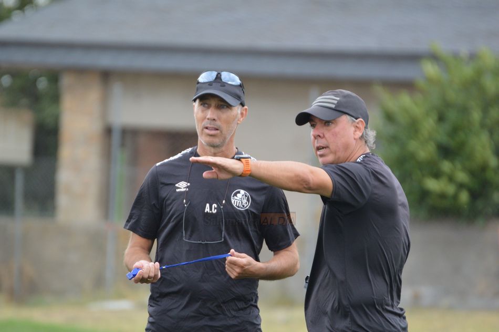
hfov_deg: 4.6
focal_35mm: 450
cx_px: 250
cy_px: 166
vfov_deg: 3.1
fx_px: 6233
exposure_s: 1/500
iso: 1000
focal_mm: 300
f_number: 5.6
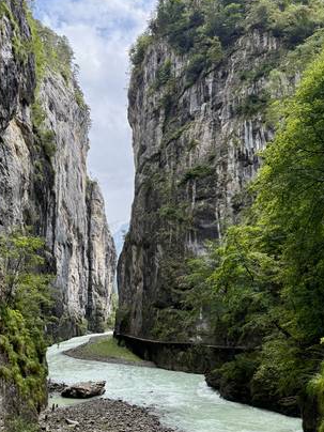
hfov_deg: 37.7
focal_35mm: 38
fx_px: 474
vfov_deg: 49.0
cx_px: 176
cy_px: 207
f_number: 1.78
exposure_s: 1/1230
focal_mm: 6.76
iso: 100
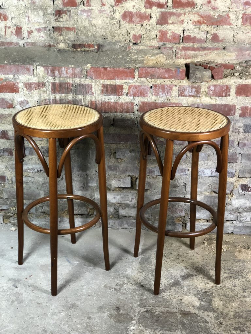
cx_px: 126
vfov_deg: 36.8
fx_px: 503
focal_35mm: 52
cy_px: 167
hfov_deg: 28.0
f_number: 2.4
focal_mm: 6
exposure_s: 1/33
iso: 125
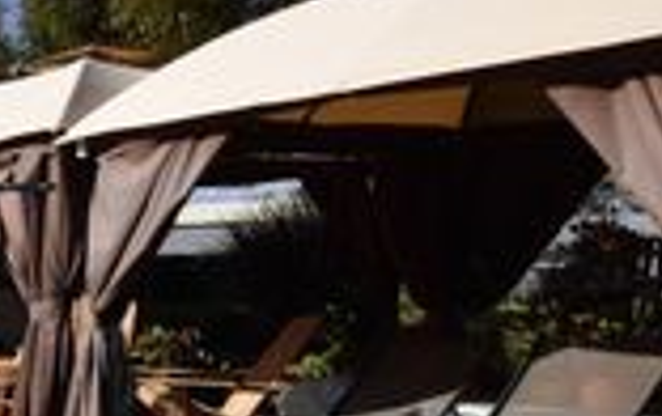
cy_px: 371
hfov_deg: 29.2
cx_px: -306
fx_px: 831
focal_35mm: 46
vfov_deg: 27.1
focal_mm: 10
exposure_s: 1/200
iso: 100
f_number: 9
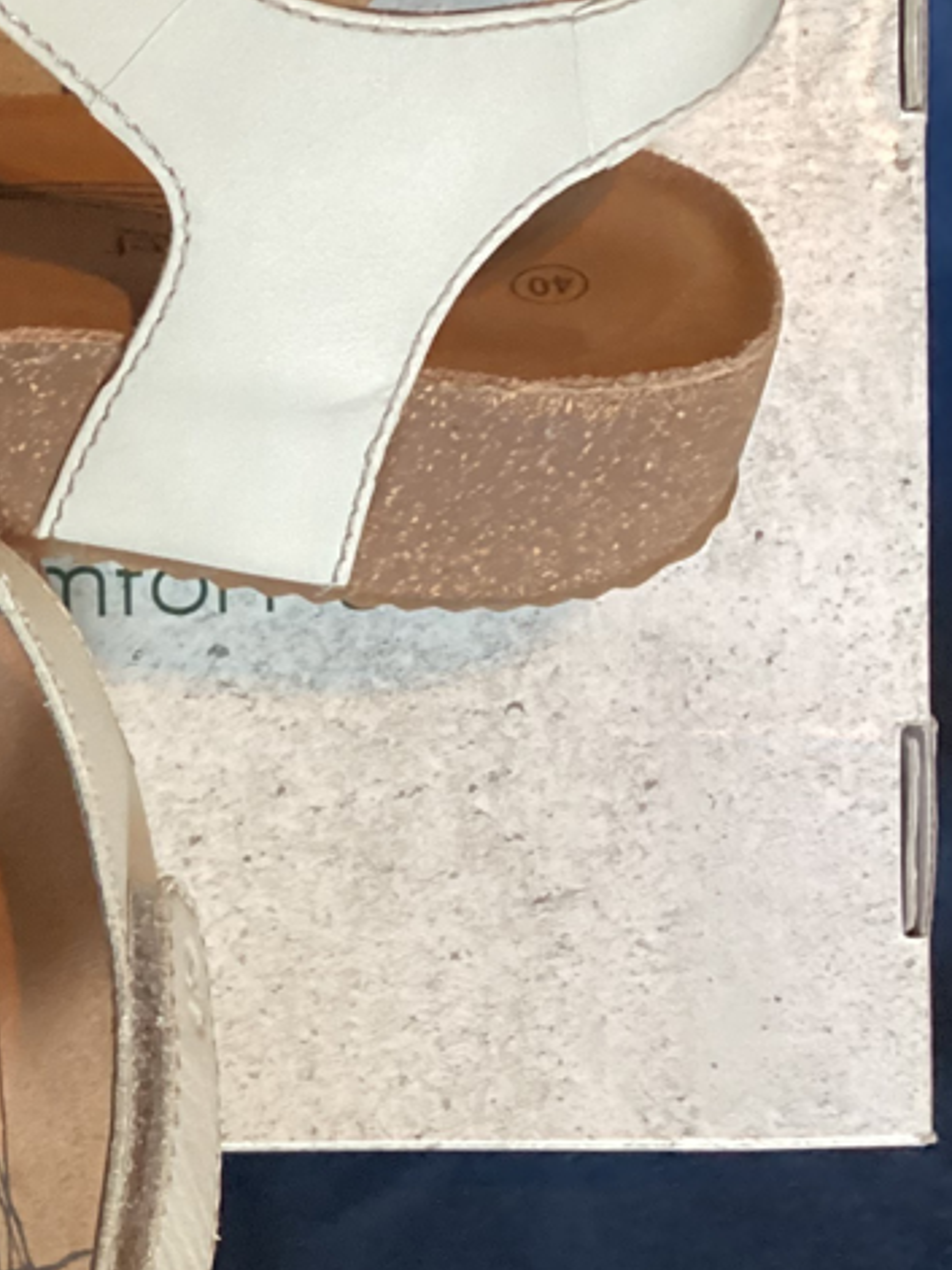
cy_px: 825
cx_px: -173
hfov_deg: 17.8
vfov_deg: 24.6
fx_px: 2898
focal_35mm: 79
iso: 320
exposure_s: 1/60
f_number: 2.4
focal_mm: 3.3
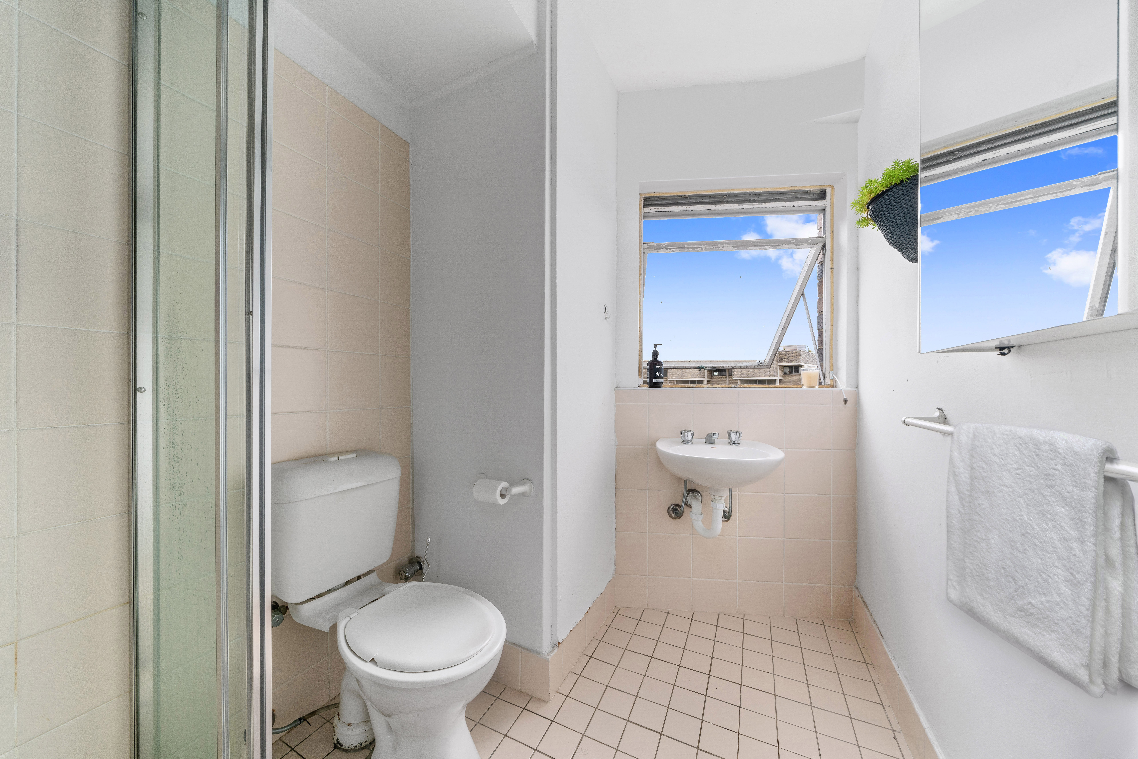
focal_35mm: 12
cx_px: 569
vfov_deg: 90.0
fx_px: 379
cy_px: 380
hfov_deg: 112.6
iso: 400
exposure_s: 1/40
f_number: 9
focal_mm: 12
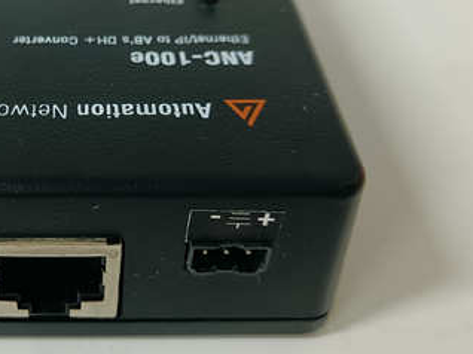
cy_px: 132
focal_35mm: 51
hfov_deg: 35.8
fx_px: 696
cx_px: 71
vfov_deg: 28.4
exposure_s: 1/50
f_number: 1.9
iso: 957
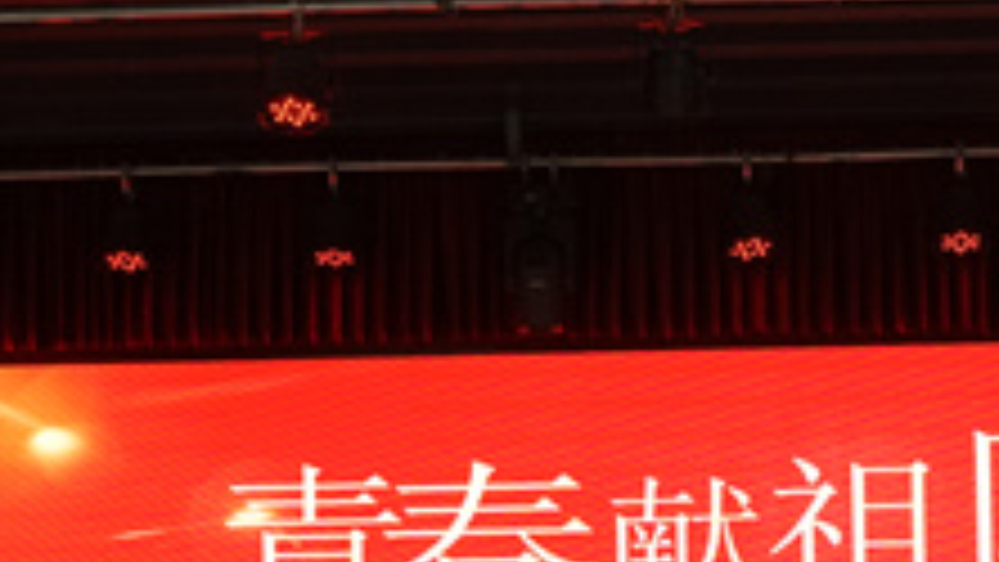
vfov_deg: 9.1
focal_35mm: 132
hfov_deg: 16.2
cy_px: 679
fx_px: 3497
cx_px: 675
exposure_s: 1/40
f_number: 4.5
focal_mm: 40
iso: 1000
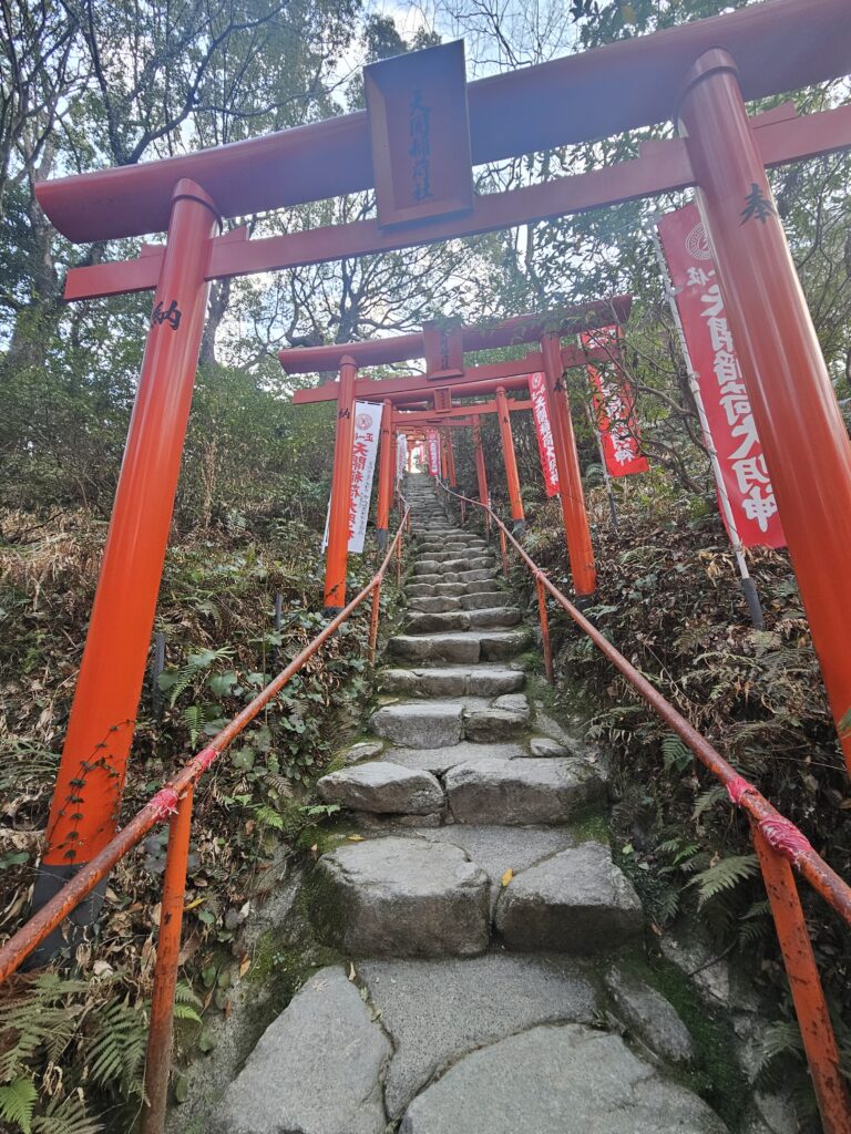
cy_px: 567
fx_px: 426
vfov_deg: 106.2
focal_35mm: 13
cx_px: 426
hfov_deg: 89.9
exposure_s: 1/50
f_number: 2.2
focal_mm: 2.2
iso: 125
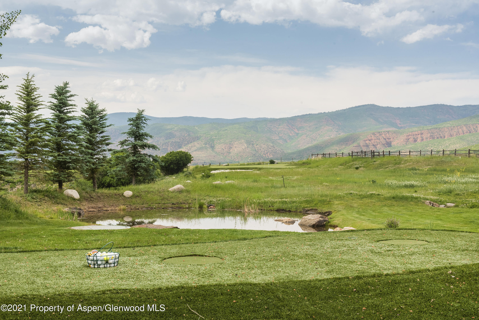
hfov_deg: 39.6
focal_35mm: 50
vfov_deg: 27.0
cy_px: 160
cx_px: 240
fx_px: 665
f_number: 16
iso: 640
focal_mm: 50
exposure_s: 1/125
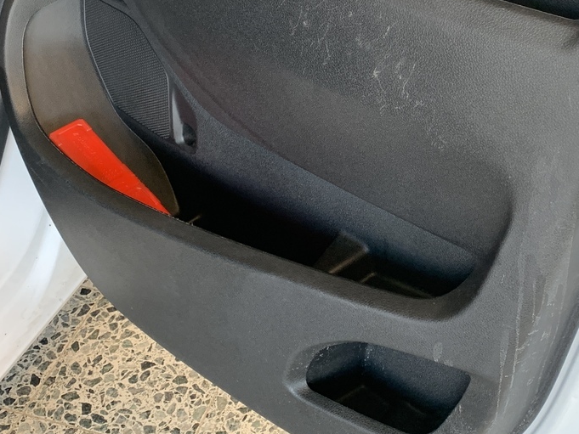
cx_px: 325
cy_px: 48
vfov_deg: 25.8
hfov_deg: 34.9
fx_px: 920
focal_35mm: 55
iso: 100
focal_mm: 4.25
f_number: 1.8
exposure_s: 1/60
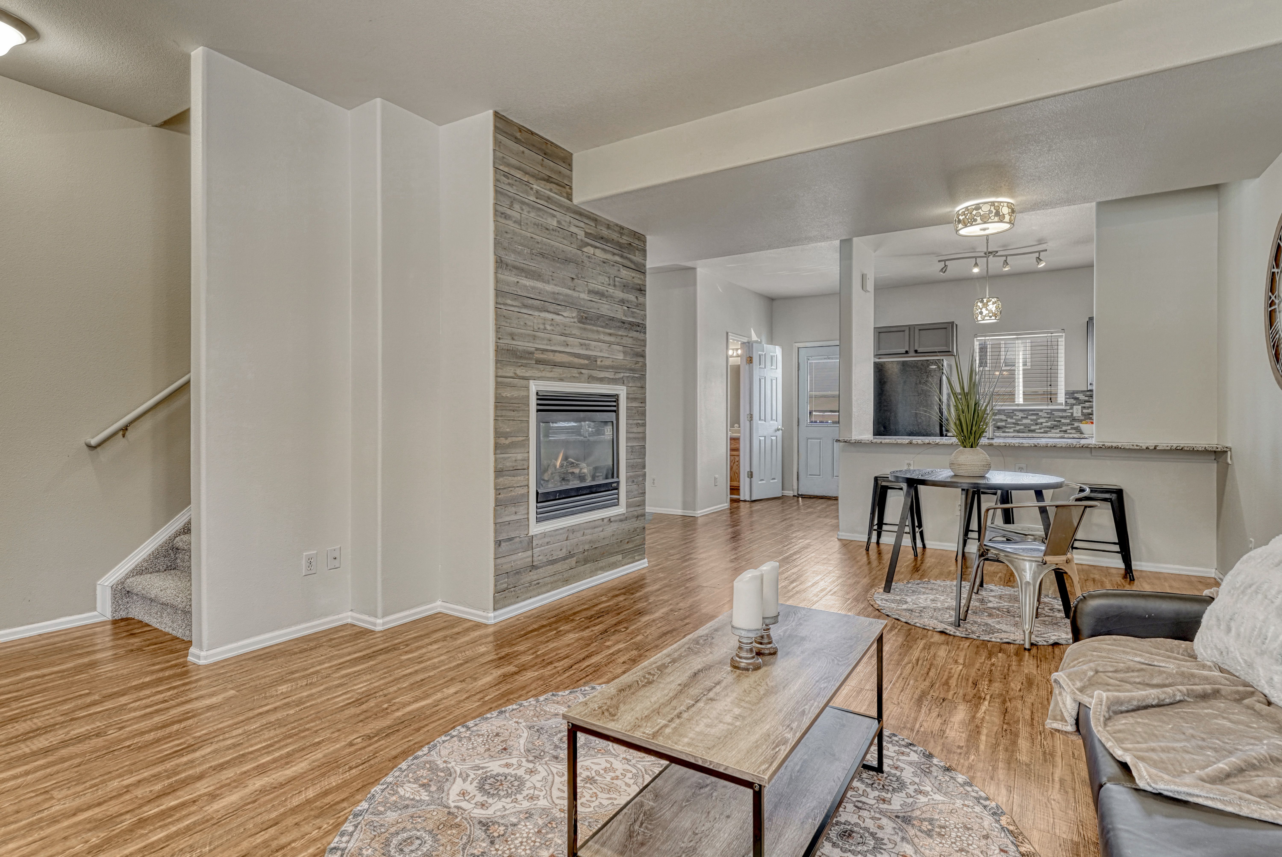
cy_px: 428
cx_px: 641
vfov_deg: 71.5
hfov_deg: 94.2
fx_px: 595
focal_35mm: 17
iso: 400
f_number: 8
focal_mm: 16.7
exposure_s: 1/100
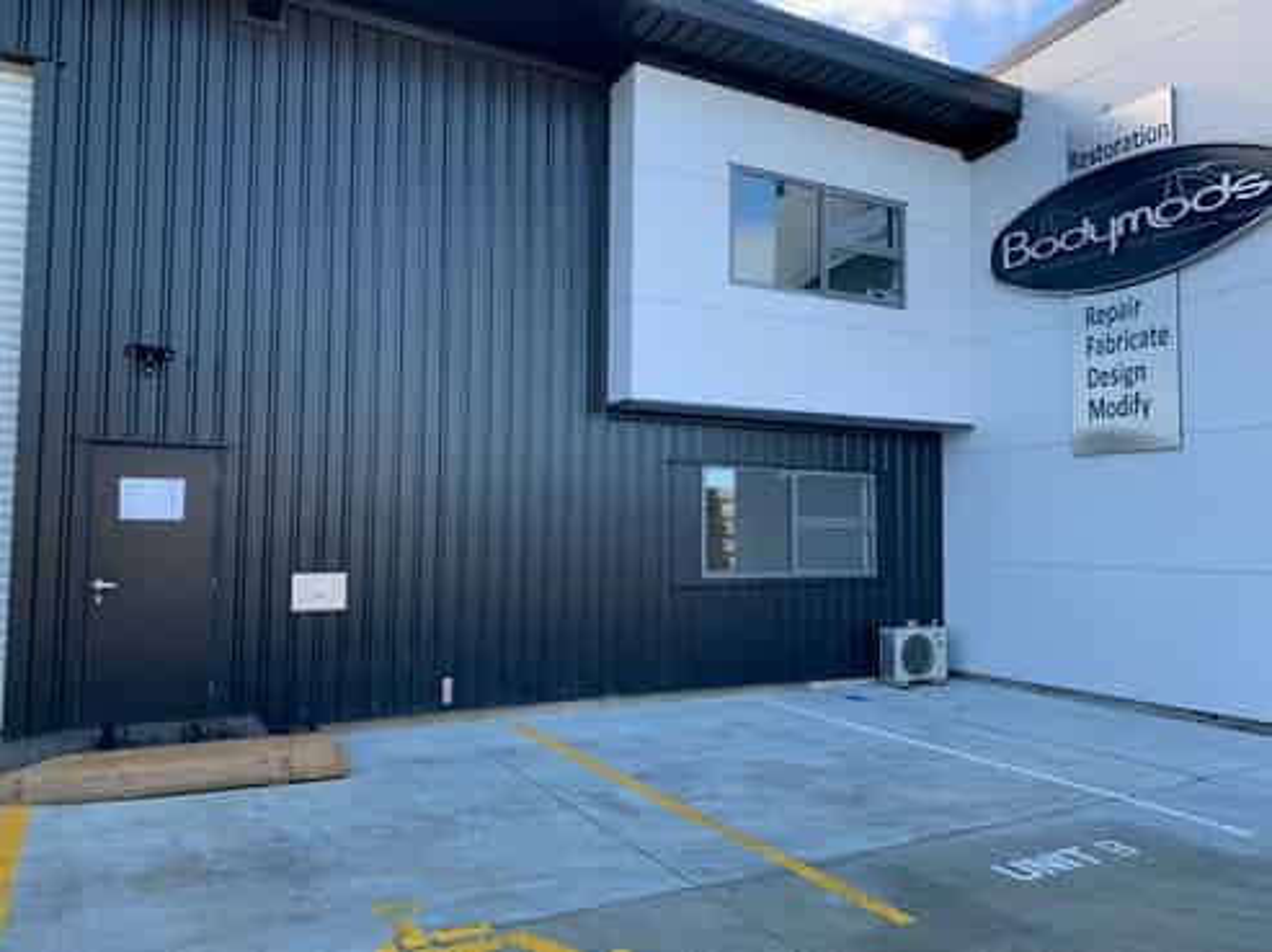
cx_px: 636
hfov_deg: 67.3
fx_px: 955
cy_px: 476
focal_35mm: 26
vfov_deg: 53.0
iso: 25
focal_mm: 4.25
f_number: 1.8
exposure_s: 1/282
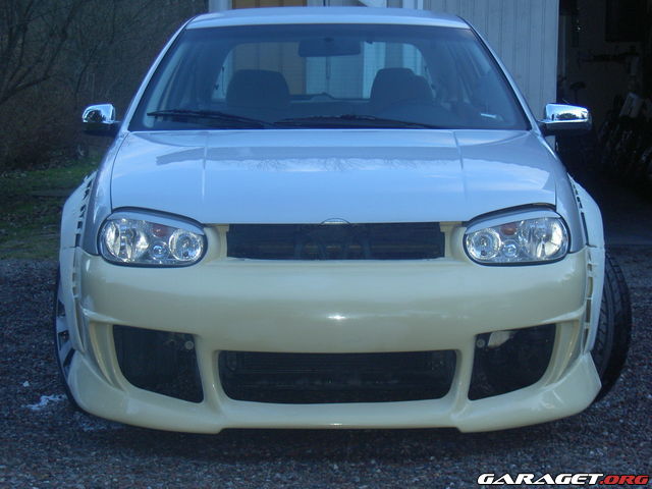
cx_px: 326
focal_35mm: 84
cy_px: 244
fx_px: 1582
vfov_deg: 17.6
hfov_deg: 23.3
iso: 100
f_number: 4.1
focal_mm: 17.4
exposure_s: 1/78.1
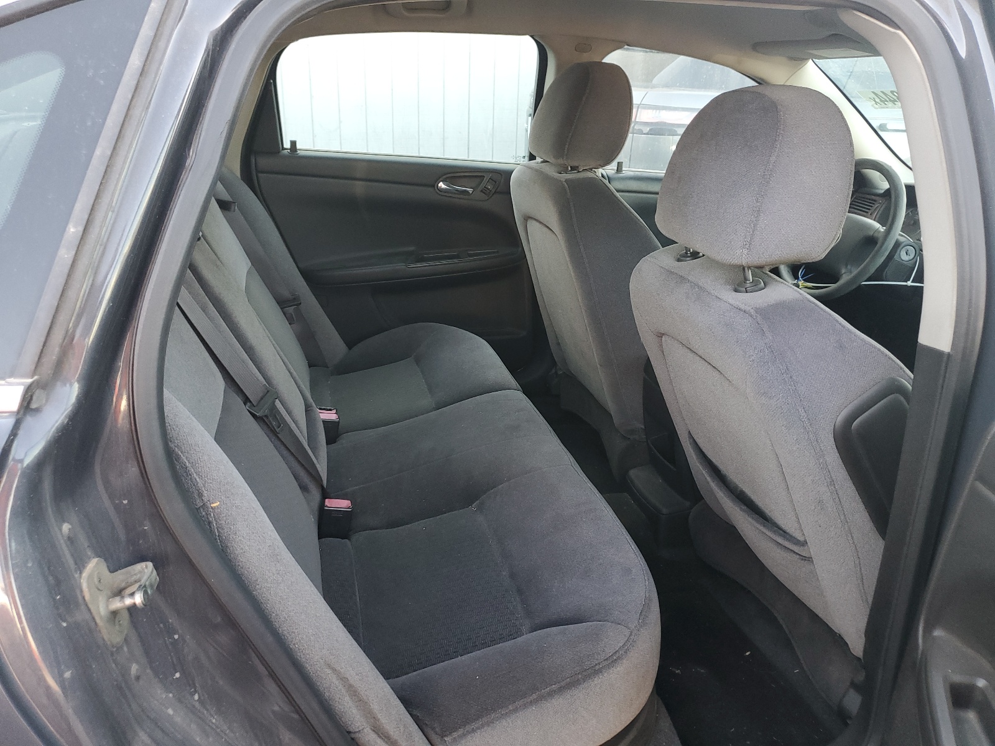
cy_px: 373
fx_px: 747
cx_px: 498
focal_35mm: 26
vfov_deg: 53.1
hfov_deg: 67.3
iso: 95
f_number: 1.5
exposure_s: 1/120
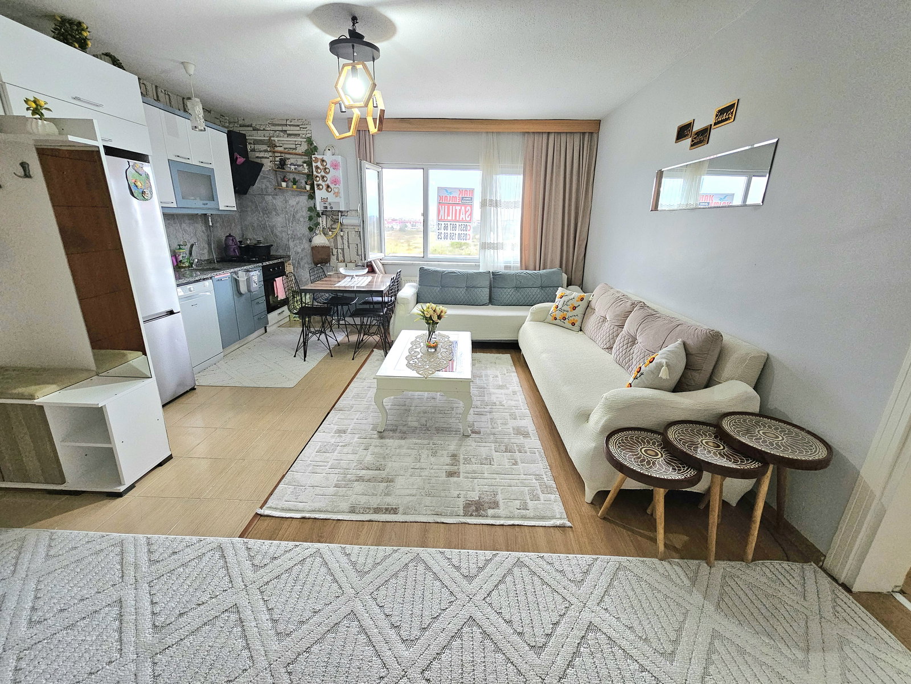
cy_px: 342
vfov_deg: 89.9
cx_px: 456
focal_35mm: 13
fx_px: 342
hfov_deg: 106.2
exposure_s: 1/50.3
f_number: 2.2
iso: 320
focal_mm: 2.2
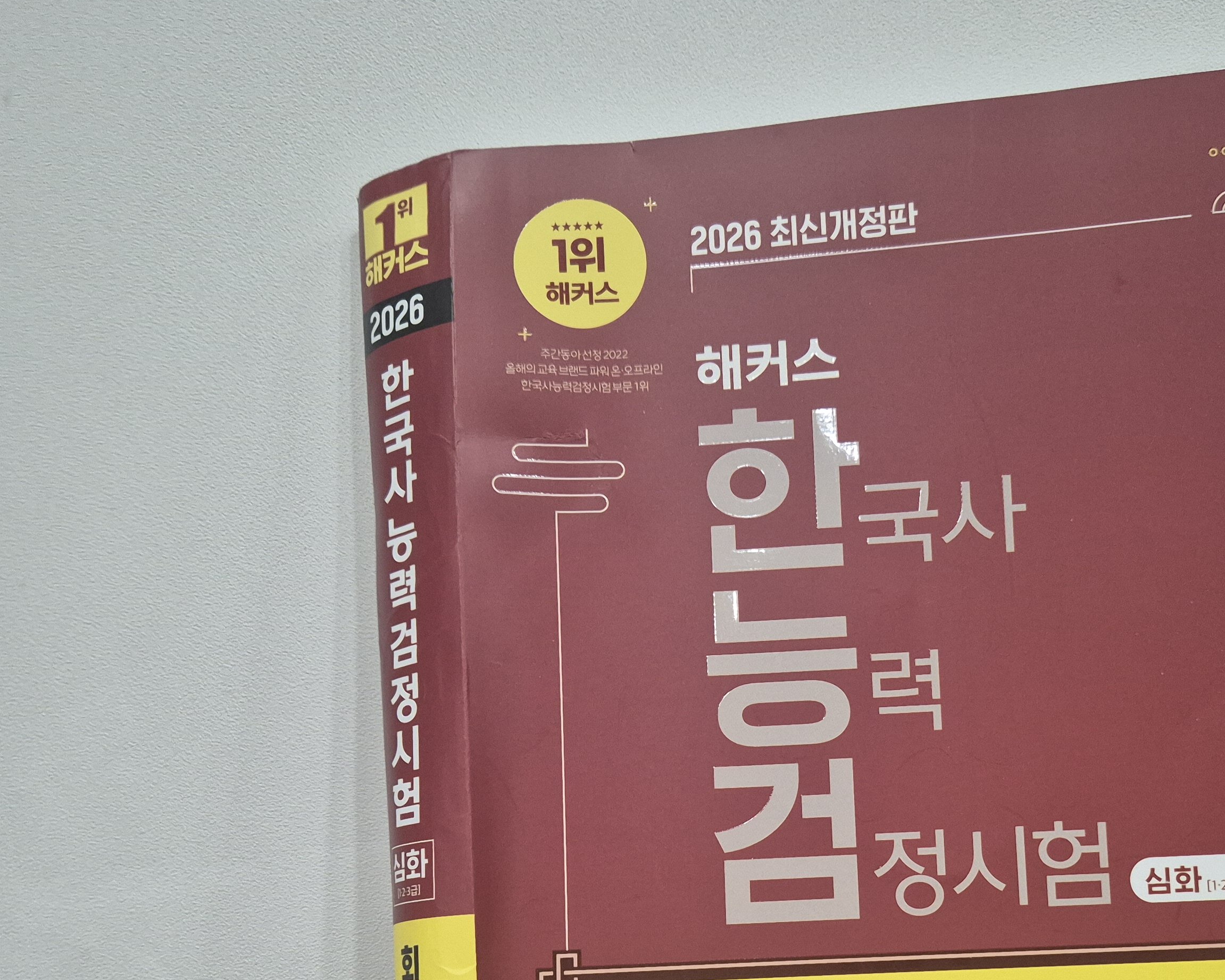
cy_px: 766
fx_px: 1414
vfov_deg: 37.0
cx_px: 851
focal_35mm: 39
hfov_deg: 45.9
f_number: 1.8
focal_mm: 5.4
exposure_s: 1/120
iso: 640
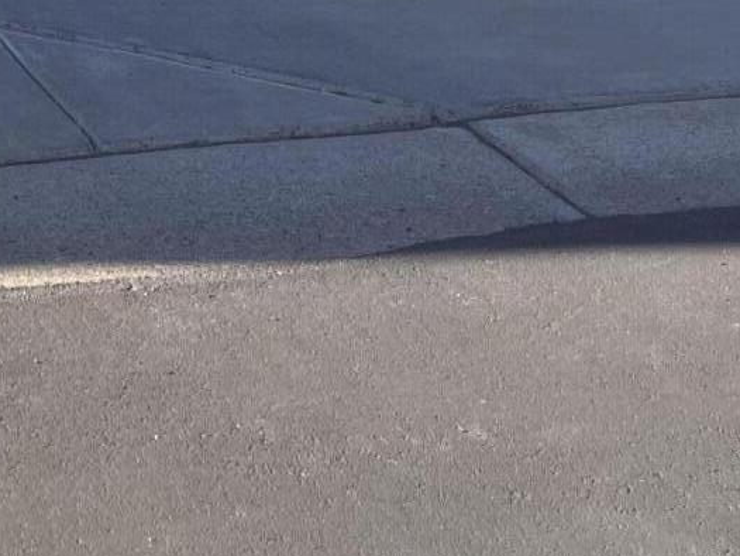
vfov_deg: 13.4
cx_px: 87
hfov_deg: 19.5
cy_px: -443
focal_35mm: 99
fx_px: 2117
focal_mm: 5.1
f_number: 1.6
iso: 50
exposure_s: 1/1199
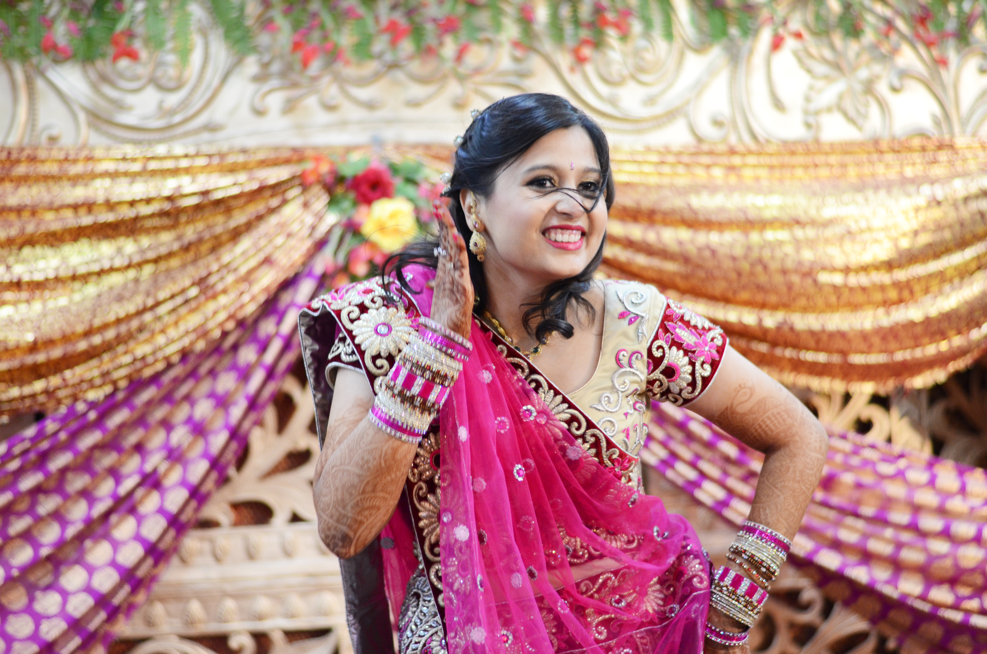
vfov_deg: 18.1
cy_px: 327
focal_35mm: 75
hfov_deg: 27.0
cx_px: 494
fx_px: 2052
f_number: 1.8
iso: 800
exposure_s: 1/200
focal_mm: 50
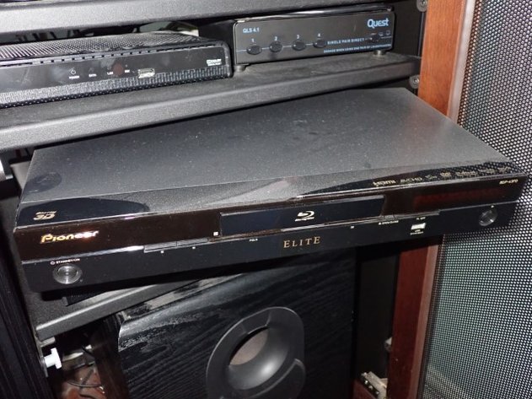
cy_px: 200
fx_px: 461
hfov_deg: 60.0
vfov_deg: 46.8
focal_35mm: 30
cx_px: 266
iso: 800
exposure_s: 1/30
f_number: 6.3
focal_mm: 5.4
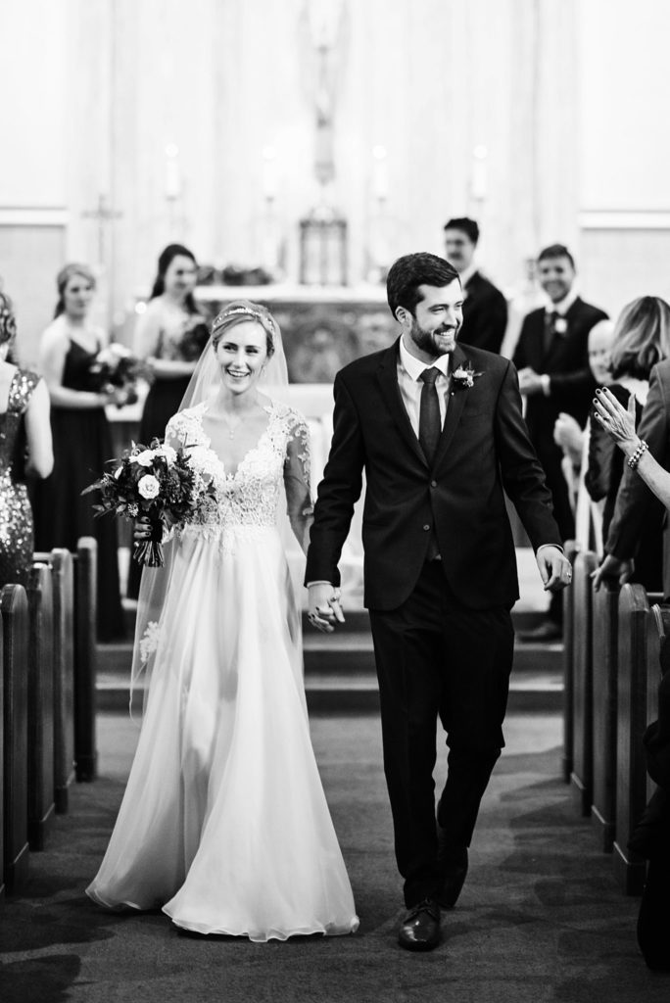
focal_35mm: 85
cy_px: 502
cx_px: 335
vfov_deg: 23.9
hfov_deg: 16.1
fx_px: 2370
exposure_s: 1/250
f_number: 1.8
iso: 800
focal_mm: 85
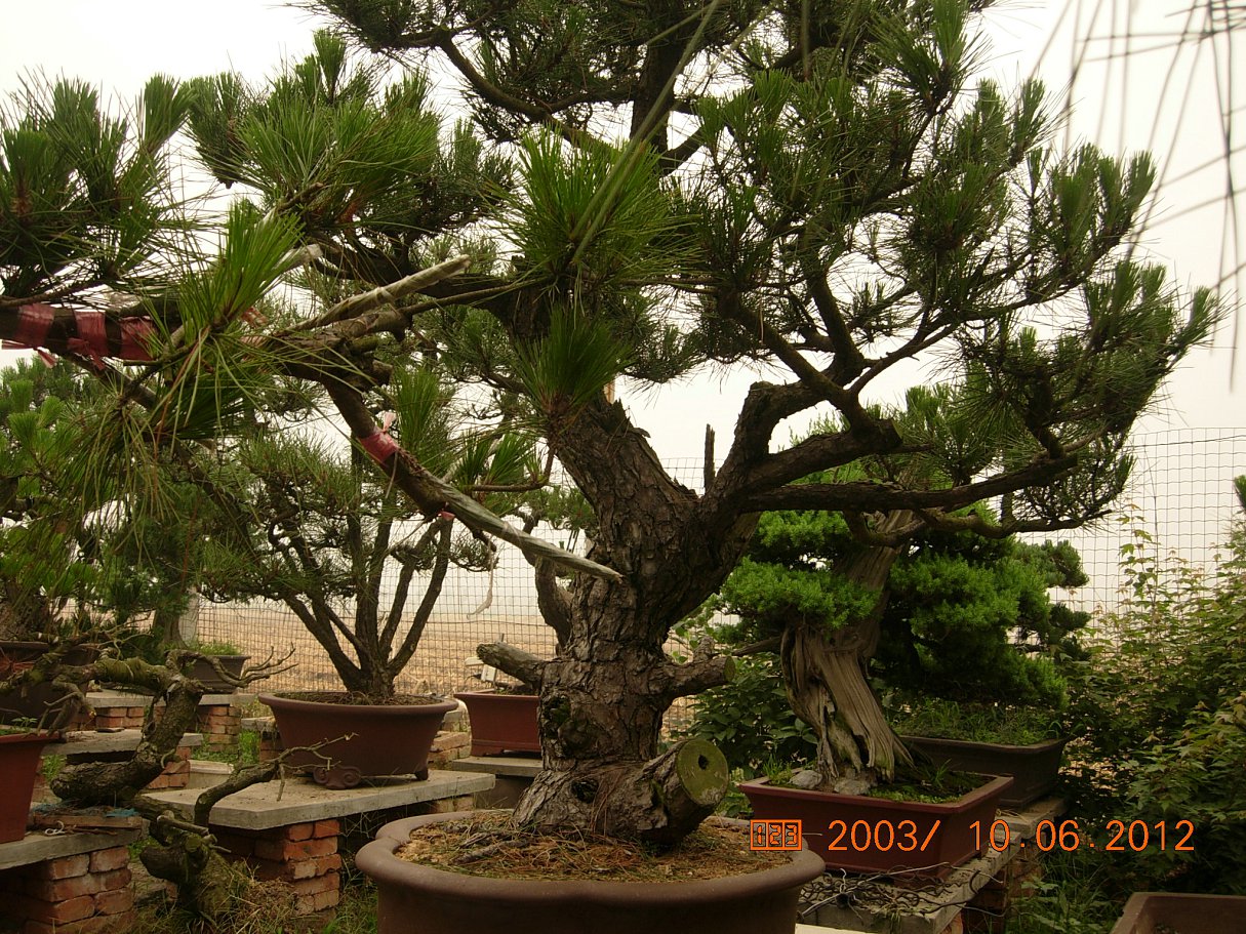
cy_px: 467
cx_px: 623
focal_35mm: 36
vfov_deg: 39.7
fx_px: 1296
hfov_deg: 51.4
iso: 50
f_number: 3.4
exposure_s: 1/121
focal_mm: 7.5
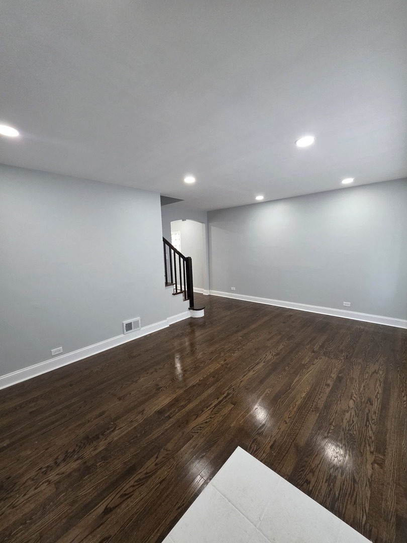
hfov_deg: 89.9
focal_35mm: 13
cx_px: 204
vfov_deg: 106.2
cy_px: 272
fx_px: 204
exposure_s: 1/120
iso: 250
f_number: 1.9
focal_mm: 2.2
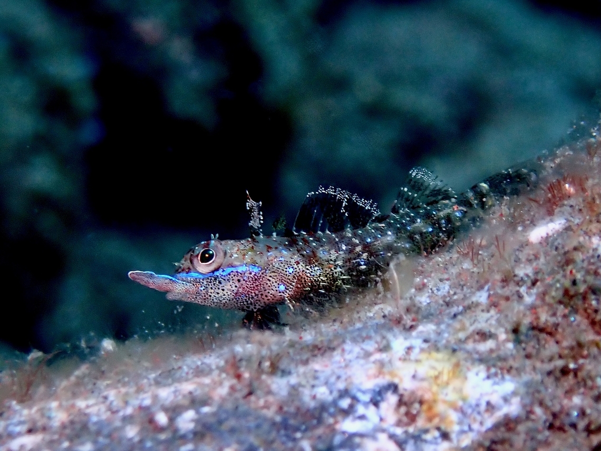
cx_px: 300
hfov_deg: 19.6
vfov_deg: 14.8
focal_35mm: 100
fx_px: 1736
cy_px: 226
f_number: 6.3
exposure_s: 1/200
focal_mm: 18
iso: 200
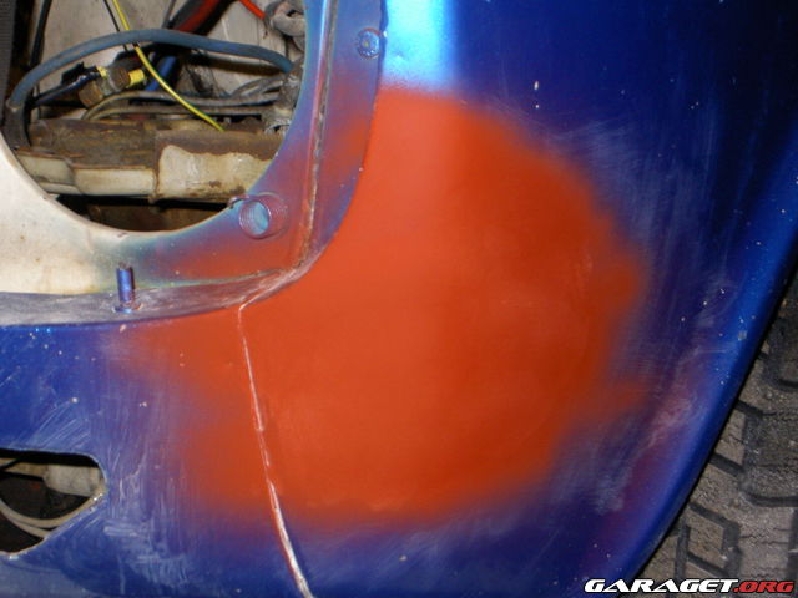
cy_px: 299
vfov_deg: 16.6
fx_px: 2052
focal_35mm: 89
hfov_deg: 22.0
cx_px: 399
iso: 200
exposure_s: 1/80
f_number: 4.6
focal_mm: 14.7
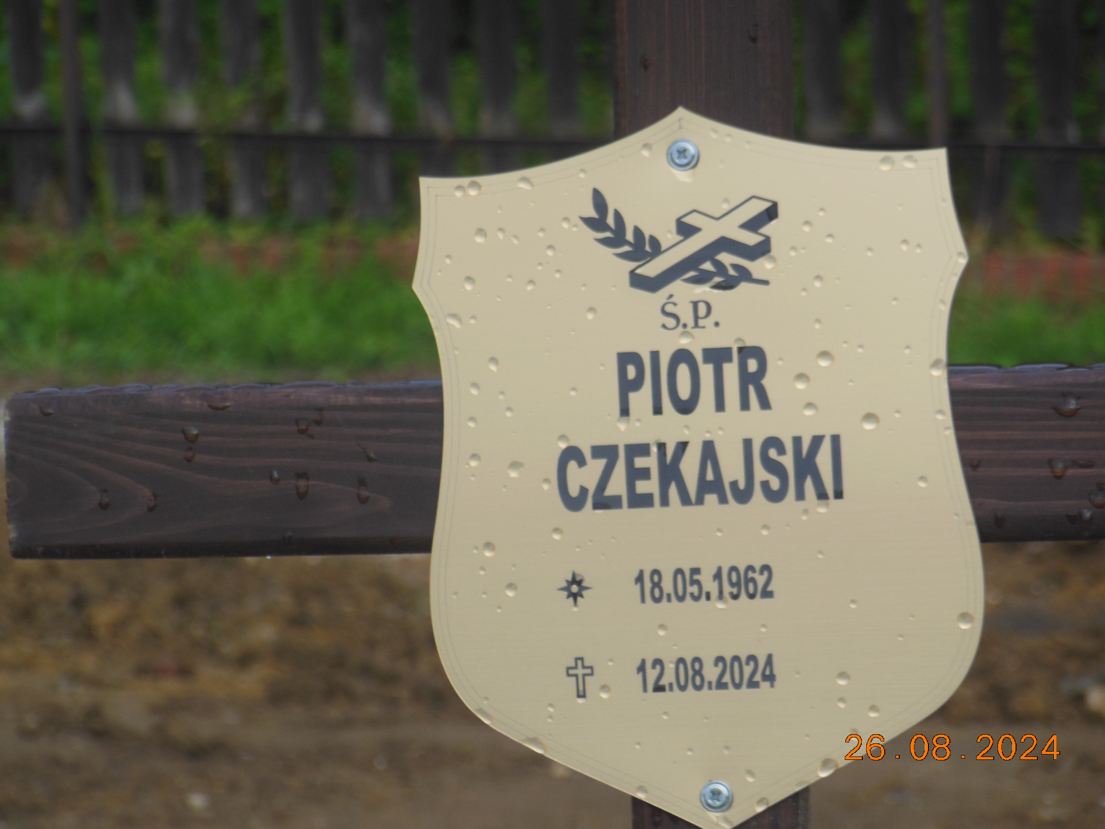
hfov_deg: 9.0
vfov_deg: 6.8
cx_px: 552
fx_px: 6991
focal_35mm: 219
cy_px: 414
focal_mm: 39.1
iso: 125
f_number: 5.7
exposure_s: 1/500
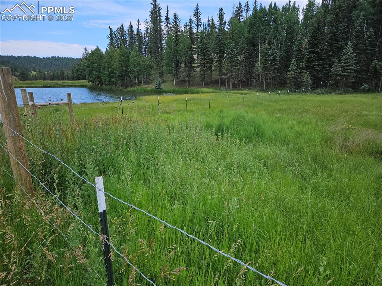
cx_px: 191
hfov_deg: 74.0
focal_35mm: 23
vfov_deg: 58.8
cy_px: 143
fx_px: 254
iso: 25
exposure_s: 1/914
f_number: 1.8
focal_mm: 5.4
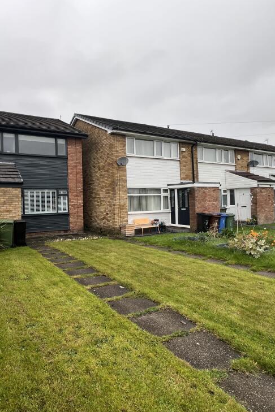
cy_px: 197
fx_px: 218
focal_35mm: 19
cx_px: 81
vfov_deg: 86.9
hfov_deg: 62.1
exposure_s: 1/259
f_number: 1.8
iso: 32
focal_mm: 1.57
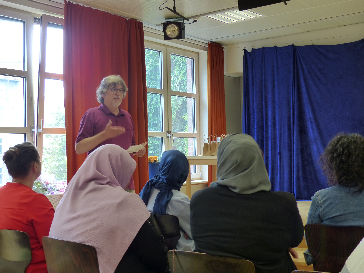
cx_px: 182
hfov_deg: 38.9
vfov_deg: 29.7
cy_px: 136
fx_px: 515
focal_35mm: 49
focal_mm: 8.7
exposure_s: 1/80
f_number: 2.8
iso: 400
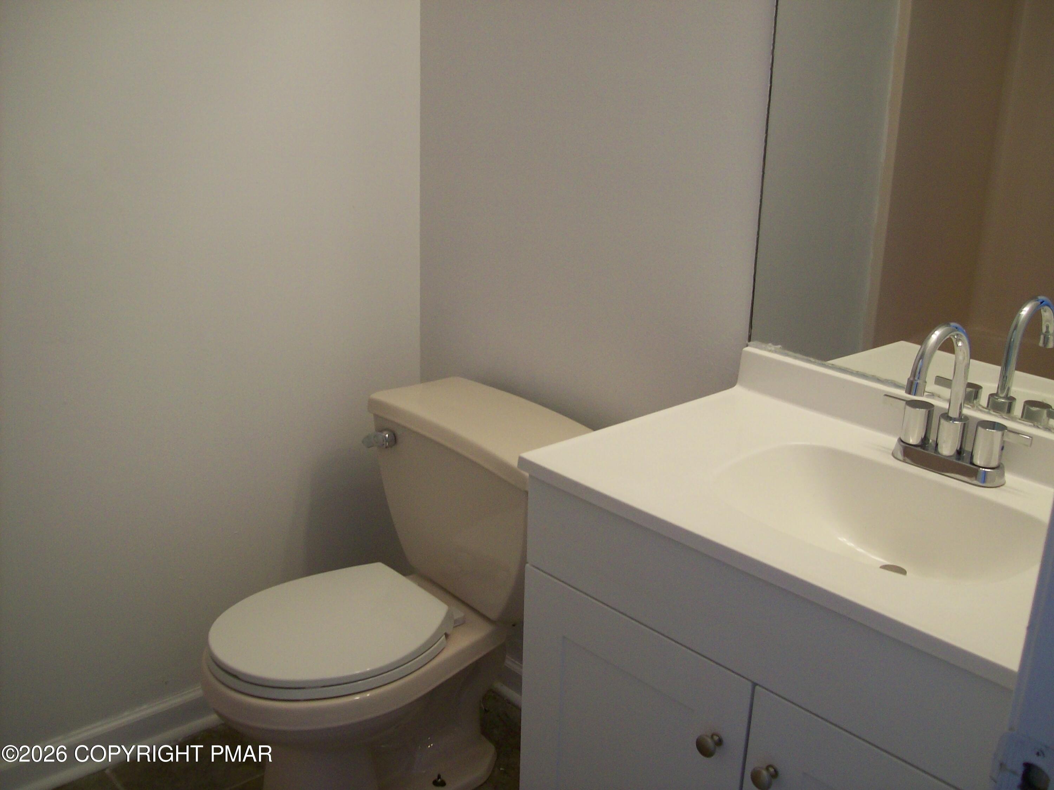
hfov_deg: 51.4
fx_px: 1096
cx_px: 527
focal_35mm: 36
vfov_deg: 39.7
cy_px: 395
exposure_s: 1/64
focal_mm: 6
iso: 88
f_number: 2.7
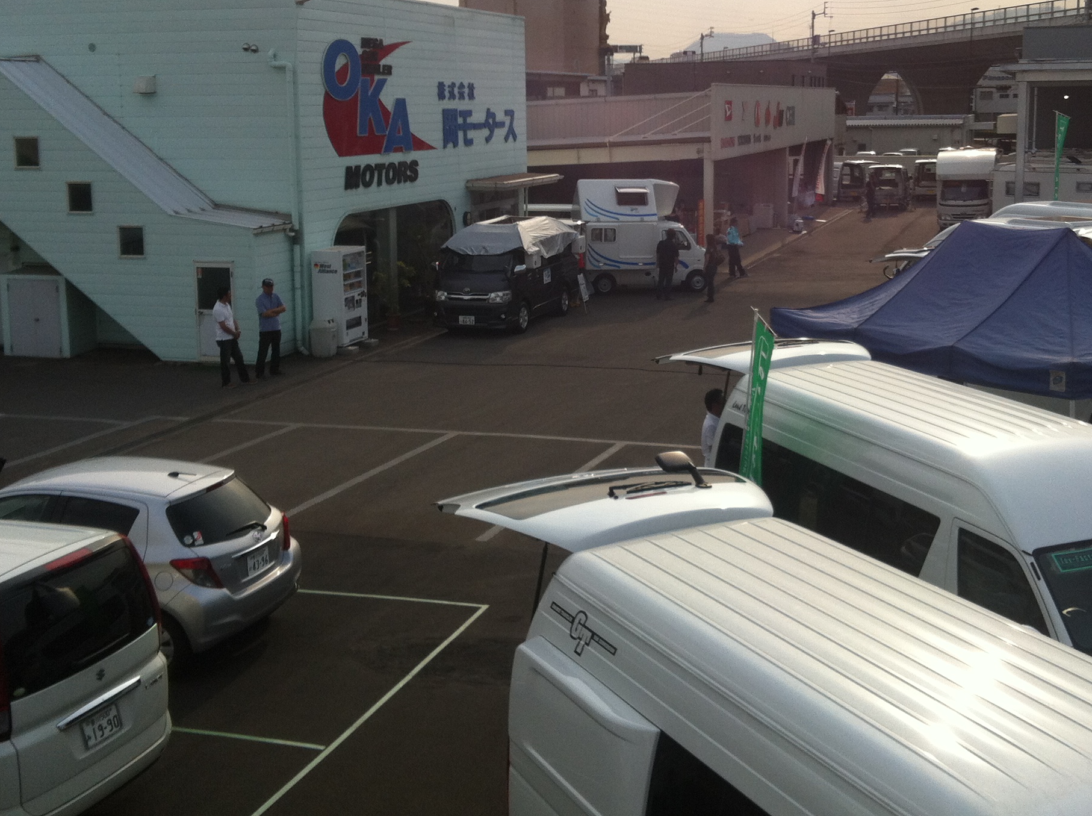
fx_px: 1575
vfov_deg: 28.9
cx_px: 599
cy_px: 310
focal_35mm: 50
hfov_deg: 38.2
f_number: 2.8
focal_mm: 3.85
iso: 80
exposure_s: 1/1508
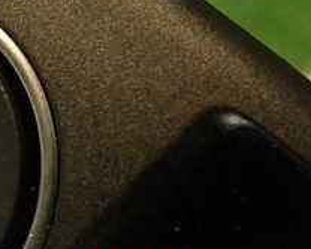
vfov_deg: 16.5
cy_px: -40
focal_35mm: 90
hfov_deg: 20.3
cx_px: -28
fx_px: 830
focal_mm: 5.79
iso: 200
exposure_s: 1/30
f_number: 2.4
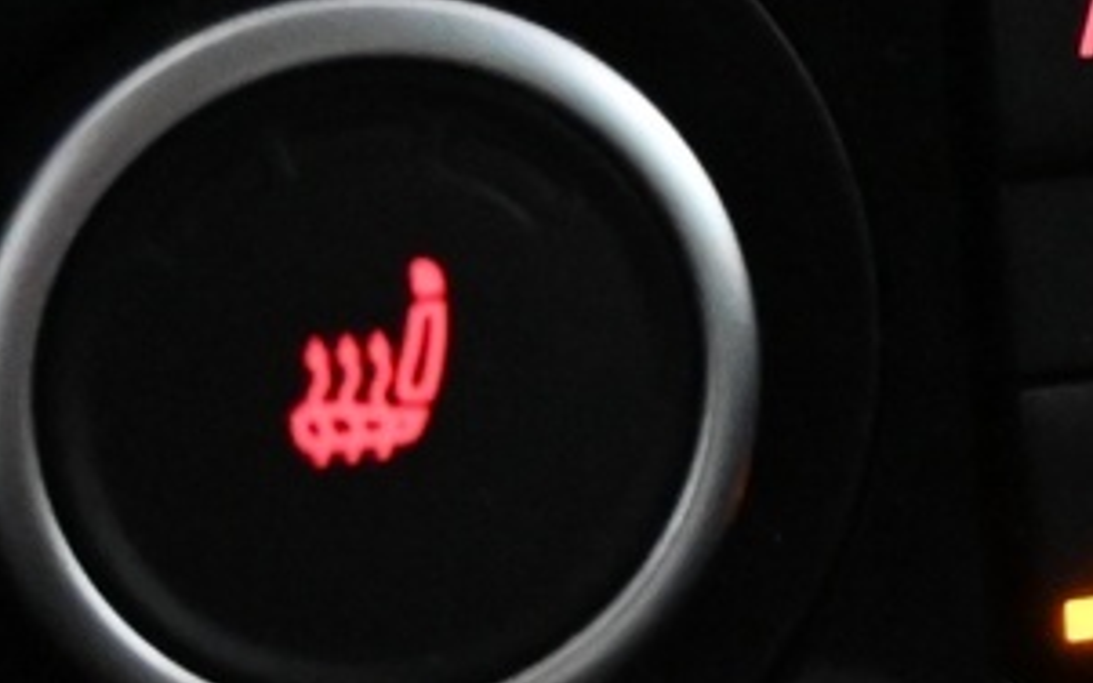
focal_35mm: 185
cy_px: -109
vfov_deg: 7.0
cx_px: 1805
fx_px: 5513
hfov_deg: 10.8
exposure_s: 1/40
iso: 5600
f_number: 4
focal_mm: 22.5
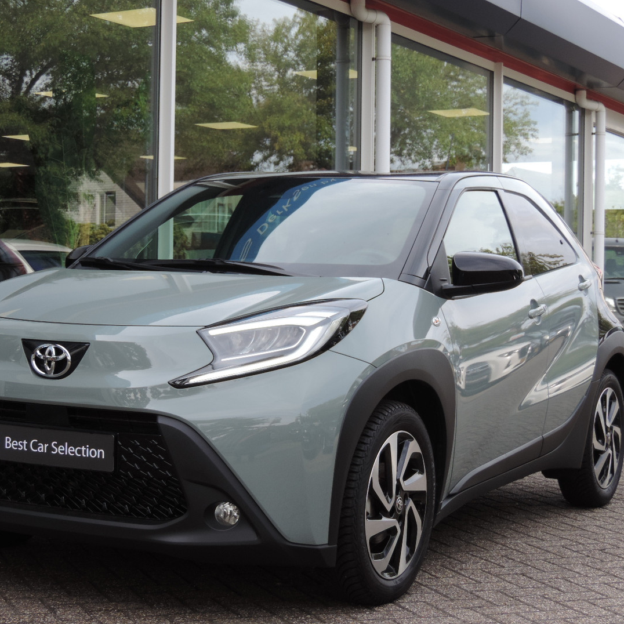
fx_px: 1448
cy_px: 311
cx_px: 267
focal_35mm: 71
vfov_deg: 24.3
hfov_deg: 24.3
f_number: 3.7
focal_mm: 10.7
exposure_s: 1/200
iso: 80
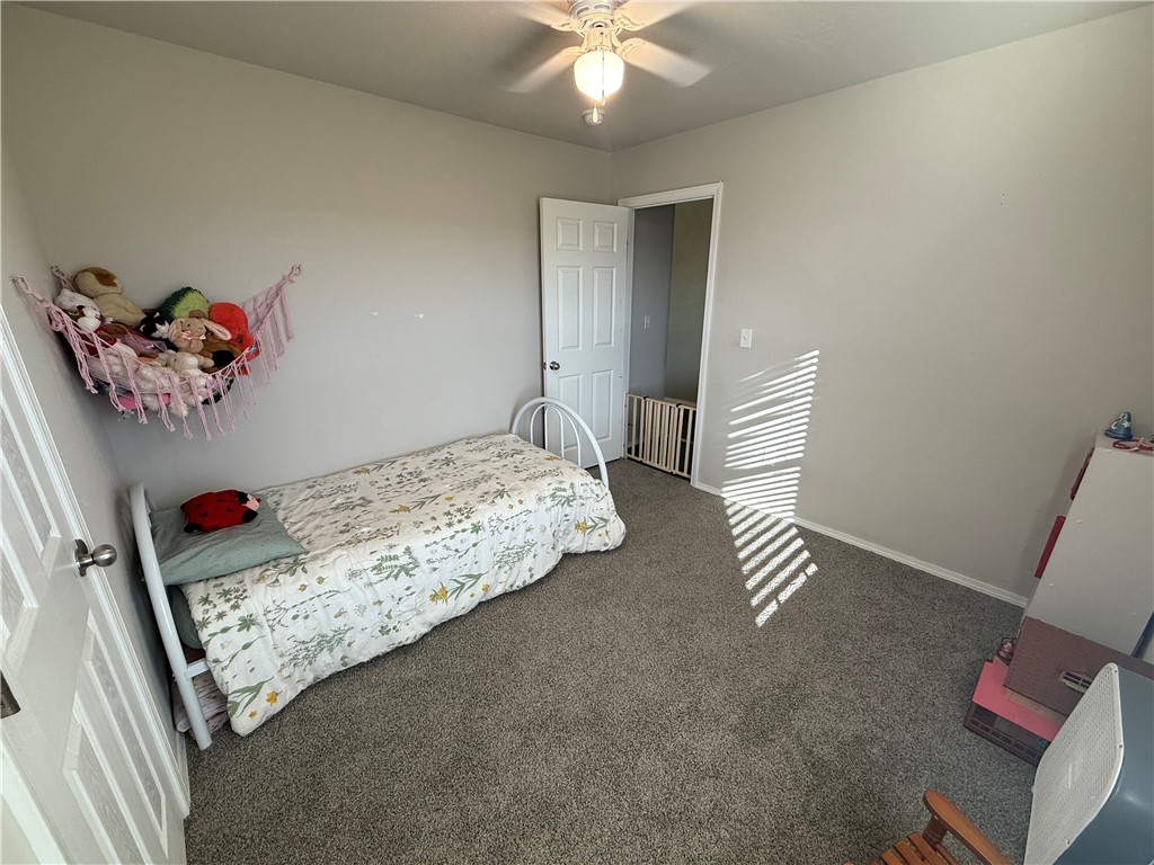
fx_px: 467
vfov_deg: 85.7
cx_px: 577
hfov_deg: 102.1
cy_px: 432
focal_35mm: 14
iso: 100
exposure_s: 1/120
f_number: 2.2
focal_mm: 2.22
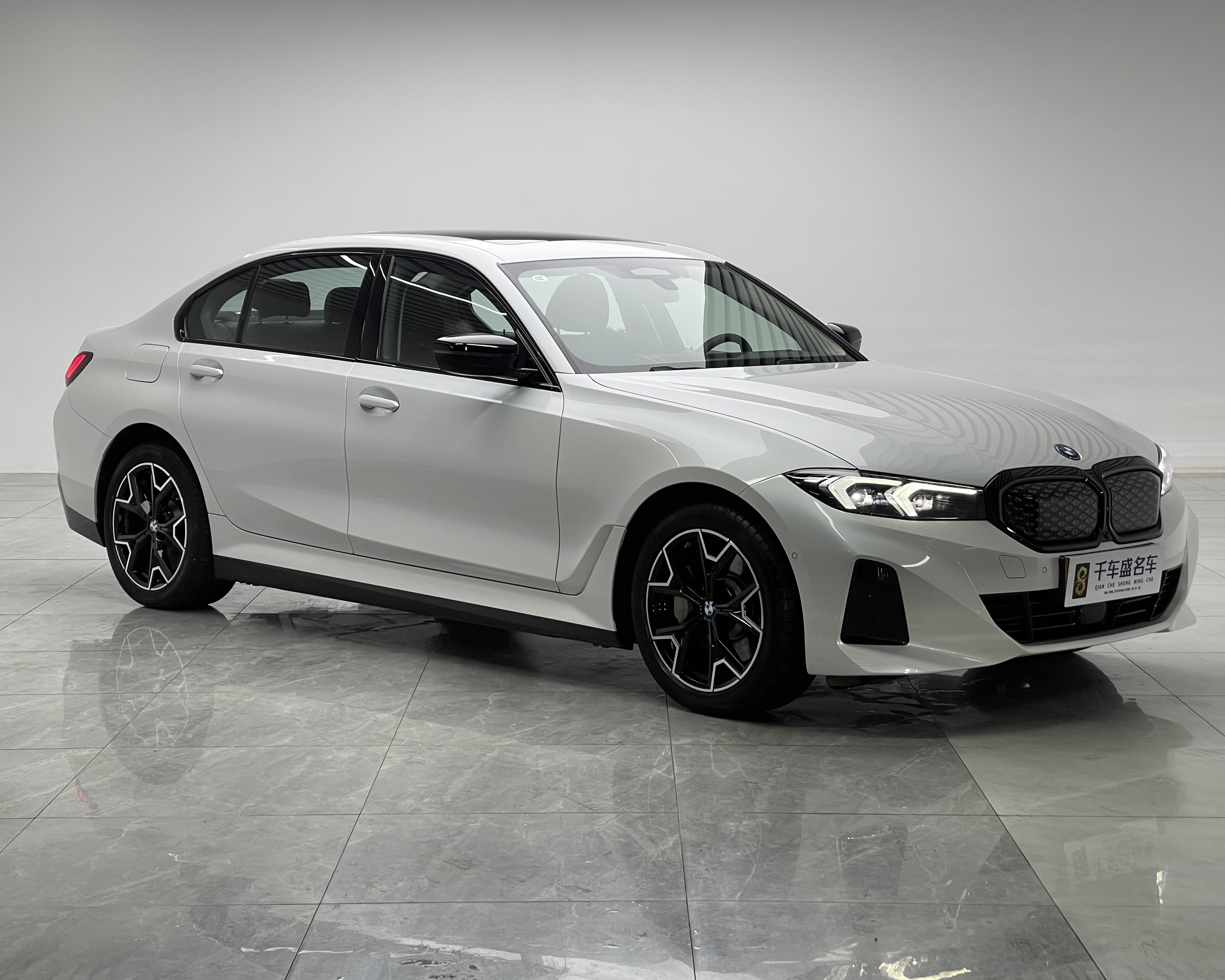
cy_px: 489
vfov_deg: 22.8
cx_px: 623
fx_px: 2429
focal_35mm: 67
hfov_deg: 28.3
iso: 25
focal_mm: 7.5
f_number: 2.2
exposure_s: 1/100
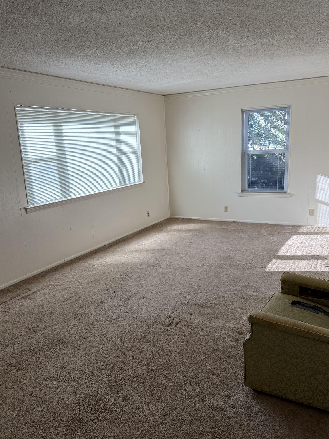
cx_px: 168
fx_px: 355
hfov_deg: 49.7
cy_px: 233
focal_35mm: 28
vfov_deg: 63.4
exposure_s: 1/235
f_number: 1.78
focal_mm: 6.76
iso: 160
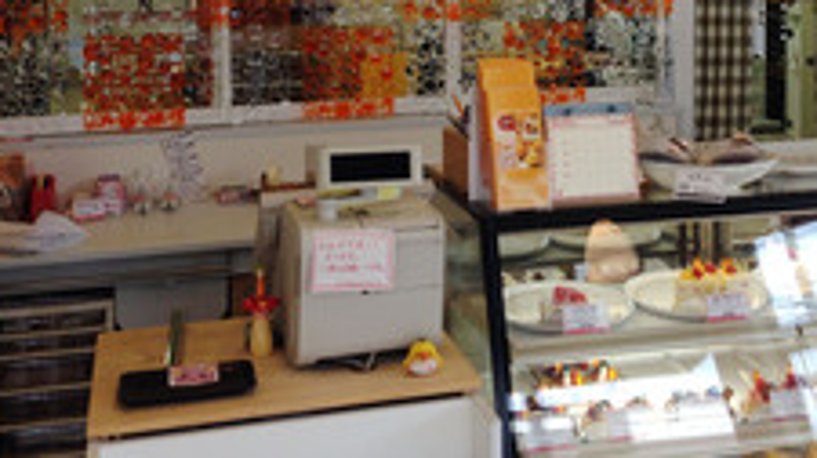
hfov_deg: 37.2
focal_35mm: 56
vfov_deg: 20.6
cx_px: 472
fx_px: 1212
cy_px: -15
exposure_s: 1/120
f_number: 2.4
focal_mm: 4.12
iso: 80
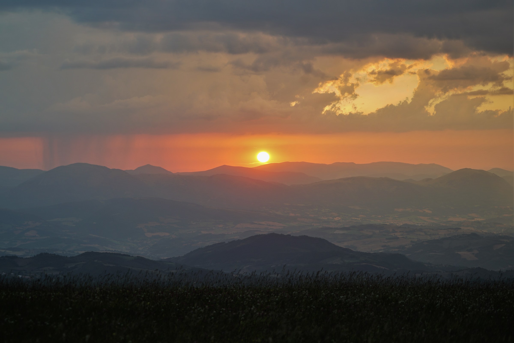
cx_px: 257
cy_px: 172
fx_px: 1214
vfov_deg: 16.1
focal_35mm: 85
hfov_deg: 23.9
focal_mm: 85
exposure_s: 1/30
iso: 80
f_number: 5.6
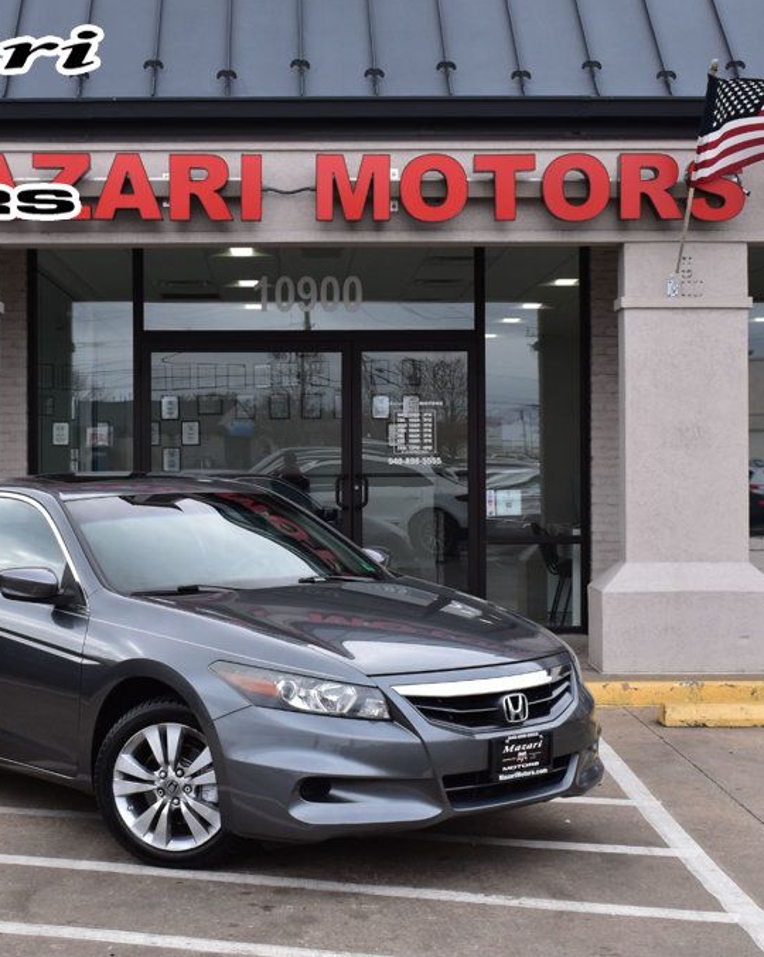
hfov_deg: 23.8
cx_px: 321
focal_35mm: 64
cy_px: 477
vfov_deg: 29.6
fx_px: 1811
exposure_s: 1/250
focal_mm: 30
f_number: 10
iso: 400
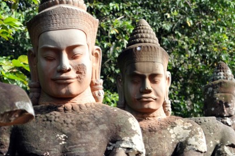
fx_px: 933
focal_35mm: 143
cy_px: 98
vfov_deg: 9.6
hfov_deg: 14.3
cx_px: 75
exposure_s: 1/2500
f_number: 3.2
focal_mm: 60
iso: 640
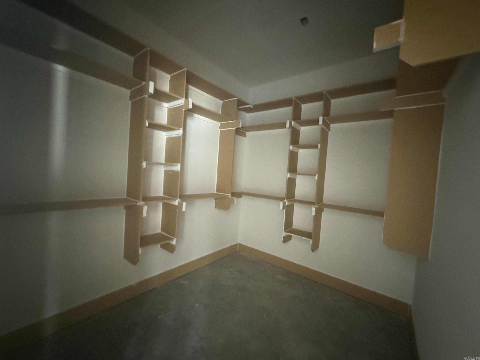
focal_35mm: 14
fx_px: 194
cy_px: 180
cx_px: 240
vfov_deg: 85.7
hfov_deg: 102.1
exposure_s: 1/40
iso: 1600
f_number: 2.2
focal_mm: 2.22
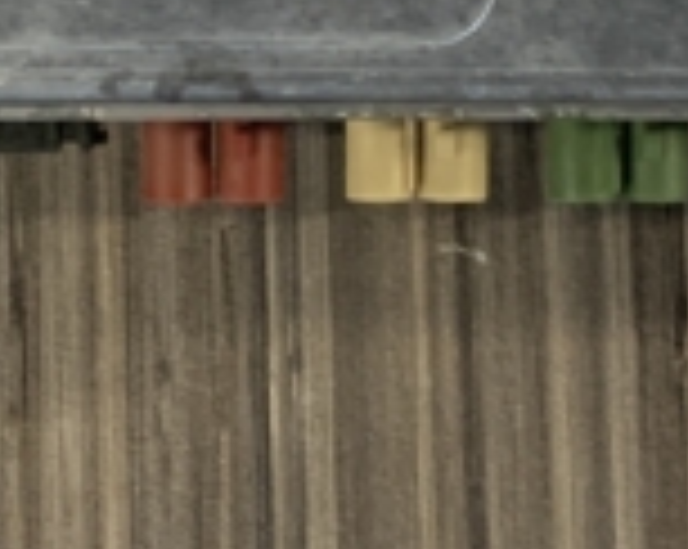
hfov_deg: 14.5
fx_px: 2705
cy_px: -351
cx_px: 355
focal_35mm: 133
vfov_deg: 11.0
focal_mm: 4.25
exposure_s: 1/40
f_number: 1.8
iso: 400
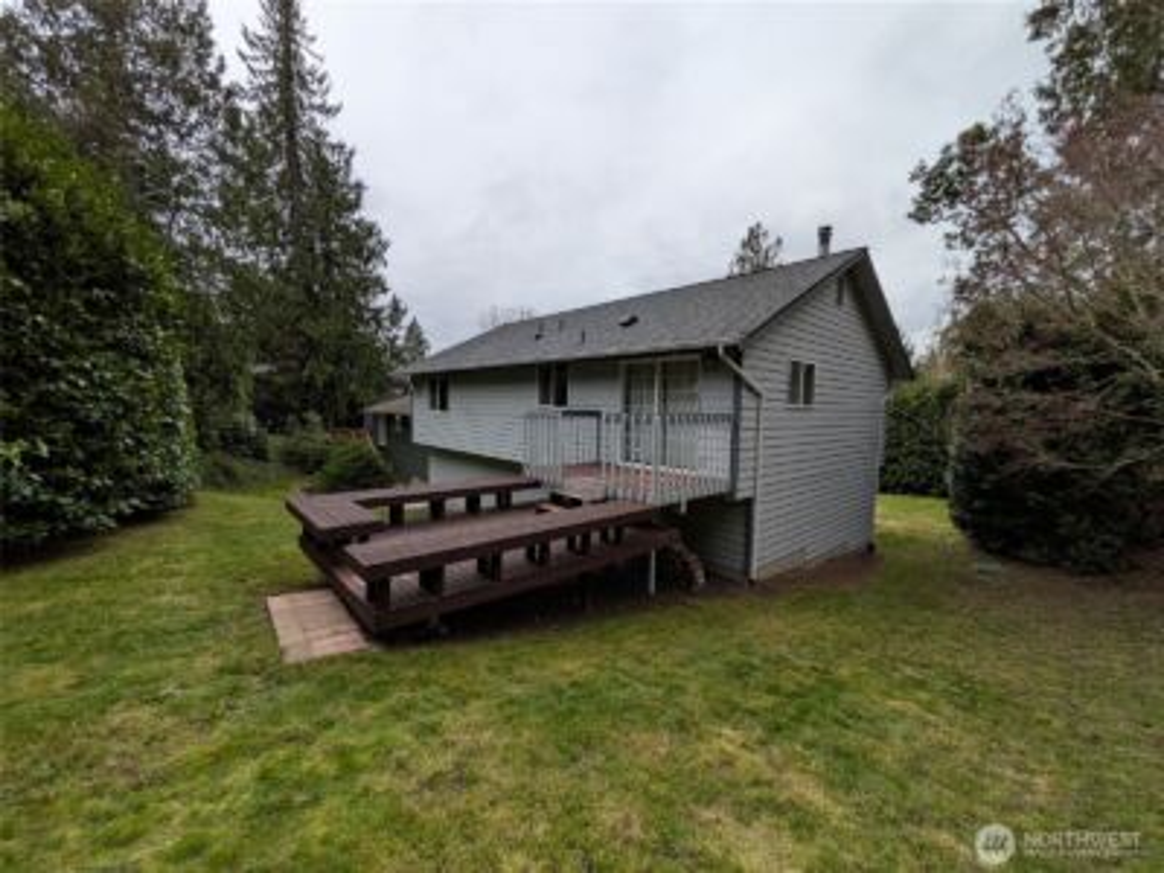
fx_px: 471
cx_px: 582
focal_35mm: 14
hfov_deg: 102.1
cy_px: 436
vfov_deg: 85.7
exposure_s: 1/556
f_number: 2.2
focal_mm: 1.85
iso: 51
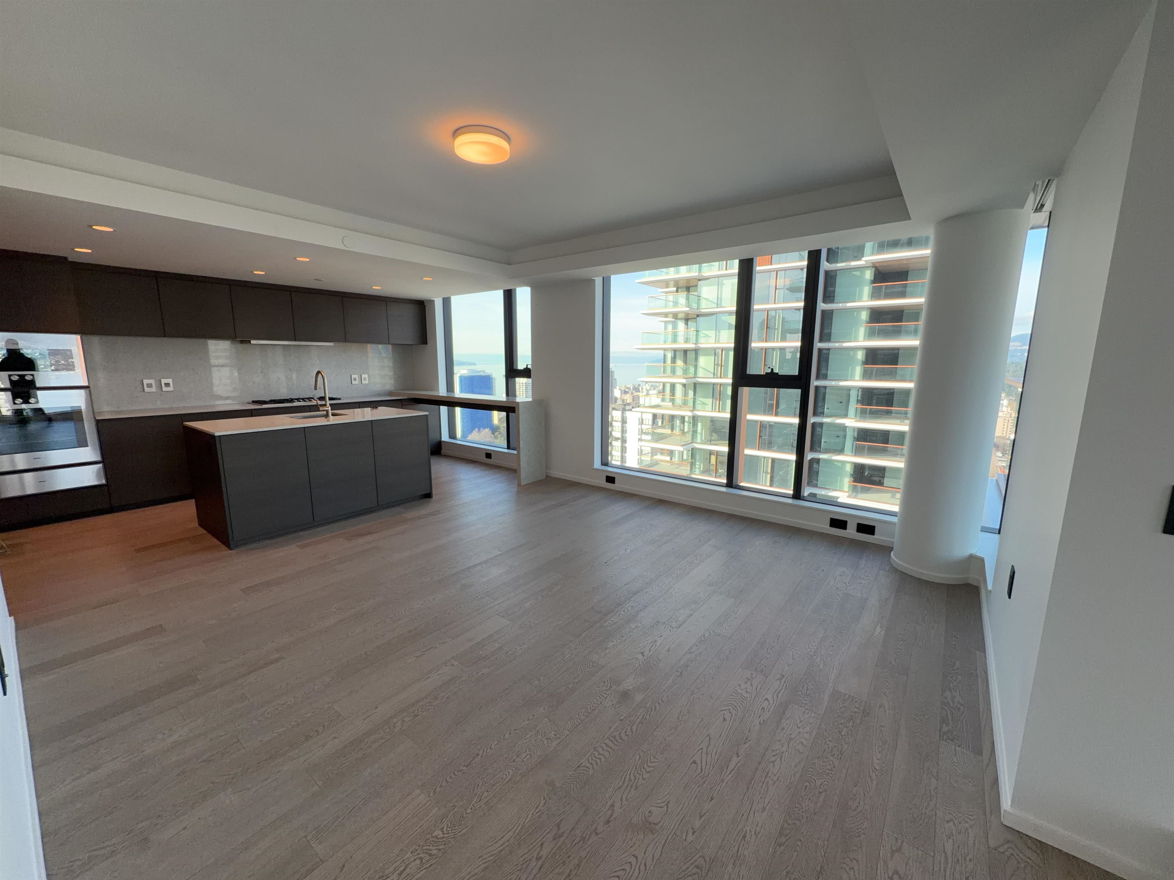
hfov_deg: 102.1
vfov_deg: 85.7
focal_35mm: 14
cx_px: 587
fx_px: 475
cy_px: 440
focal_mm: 2.22
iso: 50
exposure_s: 1/120
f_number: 2.2
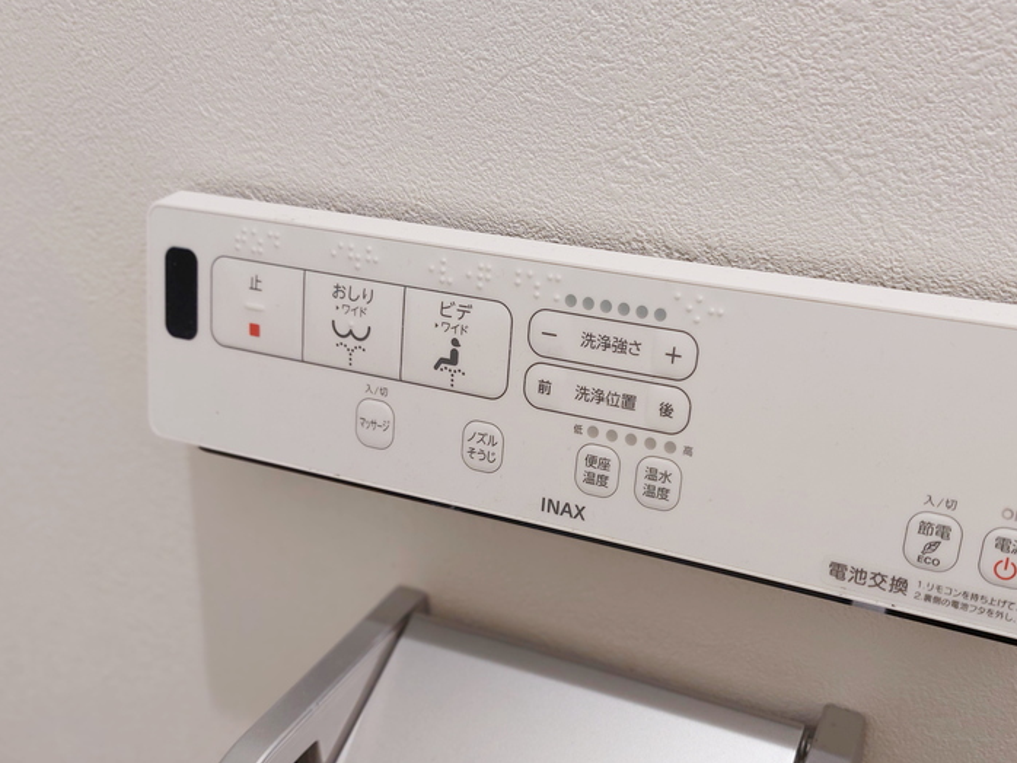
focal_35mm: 33
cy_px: 467
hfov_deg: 54.9
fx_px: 970
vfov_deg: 42.7
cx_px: 612
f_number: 1.8
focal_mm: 5.23
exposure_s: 1/24
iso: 80
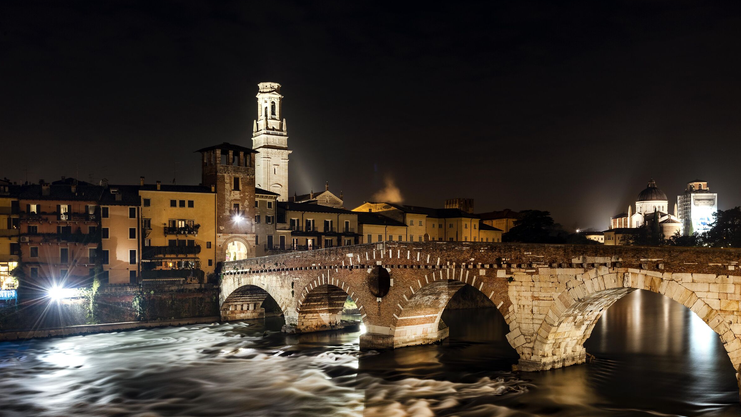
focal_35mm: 33
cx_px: 370
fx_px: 648
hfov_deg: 59.5
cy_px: 247
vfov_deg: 35.5
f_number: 13
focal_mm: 31
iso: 200
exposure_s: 25
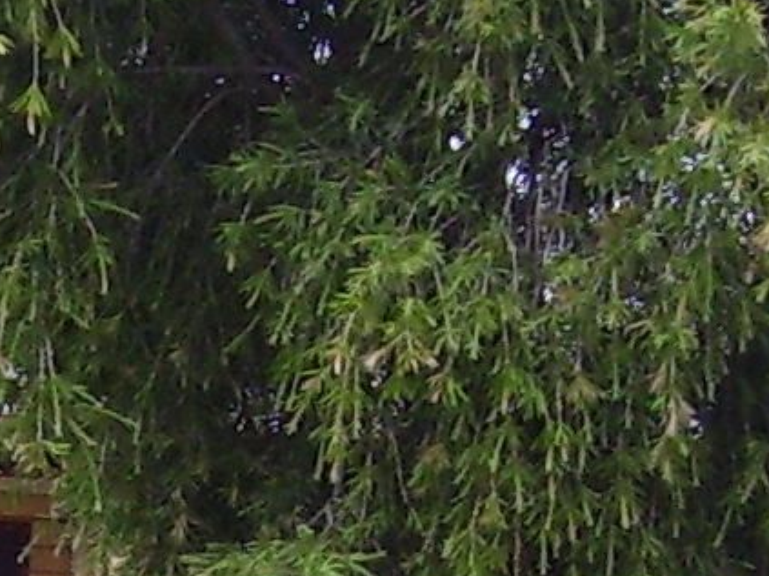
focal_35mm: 207
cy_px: 752
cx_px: 15
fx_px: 4597
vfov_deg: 7.1
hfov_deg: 9.5
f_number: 2.7
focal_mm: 5.6
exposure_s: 1/250
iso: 80
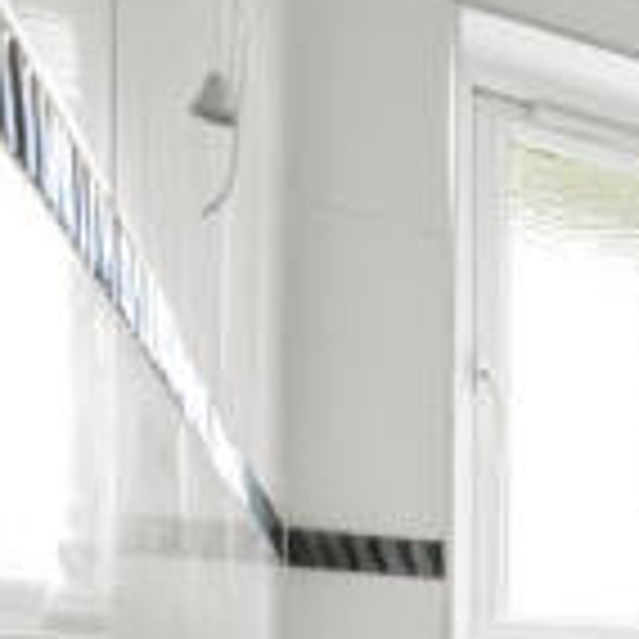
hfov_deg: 17.8
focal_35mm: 55
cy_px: 810
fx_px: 1149
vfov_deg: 26.7
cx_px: 1354
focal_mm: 14
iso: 200
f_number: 16
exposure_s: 1/1.25
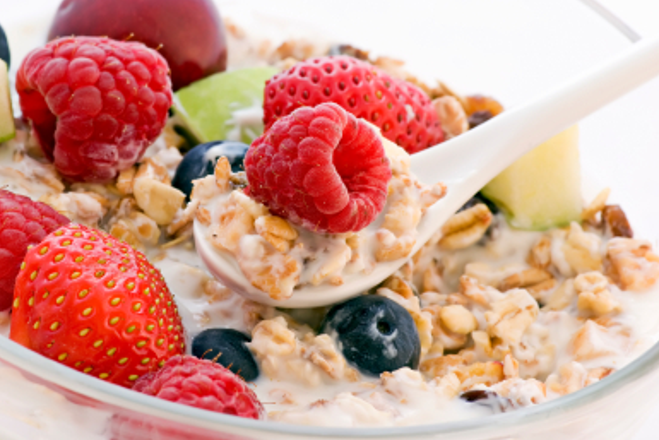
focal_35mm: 165
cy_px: 210
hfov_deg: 12.4
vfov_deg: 8.3
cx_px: 298
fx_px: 3021
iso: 100
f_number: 13
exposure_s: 2
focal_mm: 100
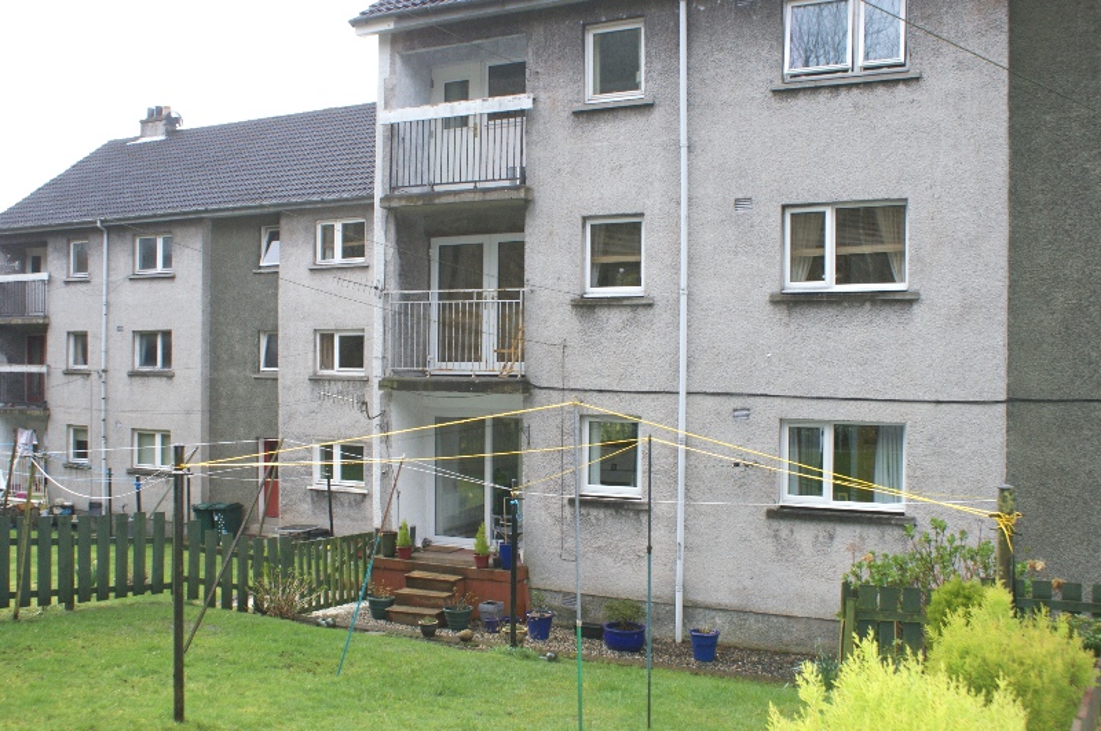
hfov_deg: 57.3
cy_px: 366
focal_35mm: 33
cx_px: 550
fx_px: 1008
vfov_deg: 39.9
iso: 400
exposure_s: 1/60
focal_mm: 22
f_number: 5.6
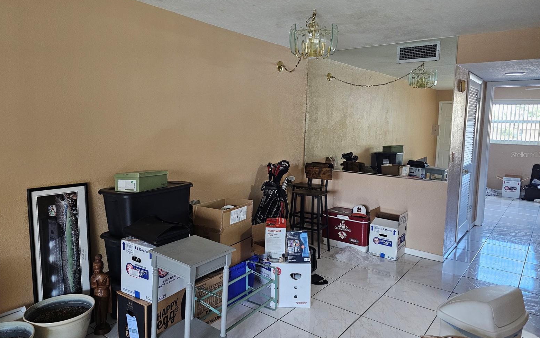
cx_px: 267
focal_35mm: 25
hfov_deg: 72.5
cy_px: 154
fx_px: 368
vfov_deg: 49.2
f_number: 1.7
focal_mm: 6.3
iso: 400
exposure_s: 1/120
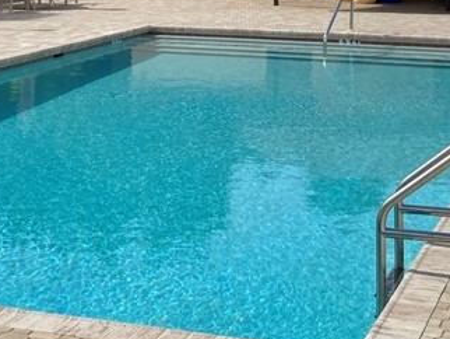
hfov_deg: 22.0
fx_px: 1158
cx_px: 226
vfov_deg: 16.0
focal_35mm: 89
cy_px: -66
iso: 20
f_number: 1.8
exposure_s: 1/2703
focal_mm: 3.99
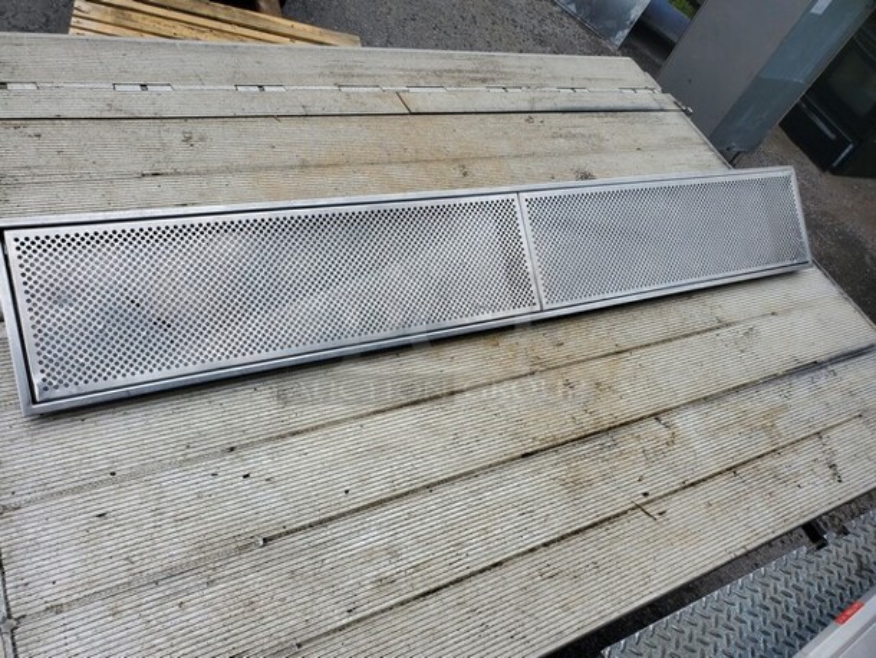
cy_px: 329
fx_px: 658
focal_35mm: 26
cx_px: 438
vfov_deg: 53.1
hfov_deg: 67.3
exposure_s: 1/1199
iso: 50
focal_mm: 4.3
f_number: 2.4
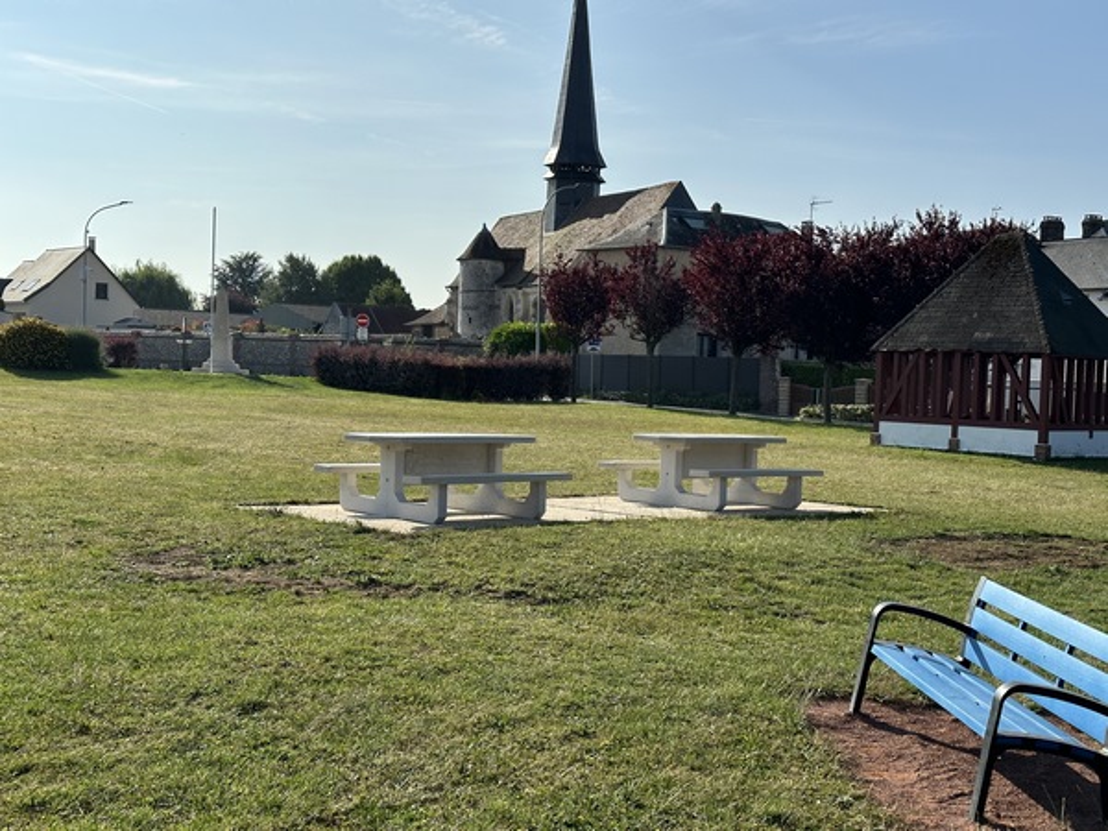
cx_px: 554
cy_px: 416
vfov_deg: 30.3
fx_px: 1536
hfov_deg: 39.7
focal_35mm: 48
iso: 64
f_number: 1.78
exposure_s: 1/6211
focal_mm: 6.86
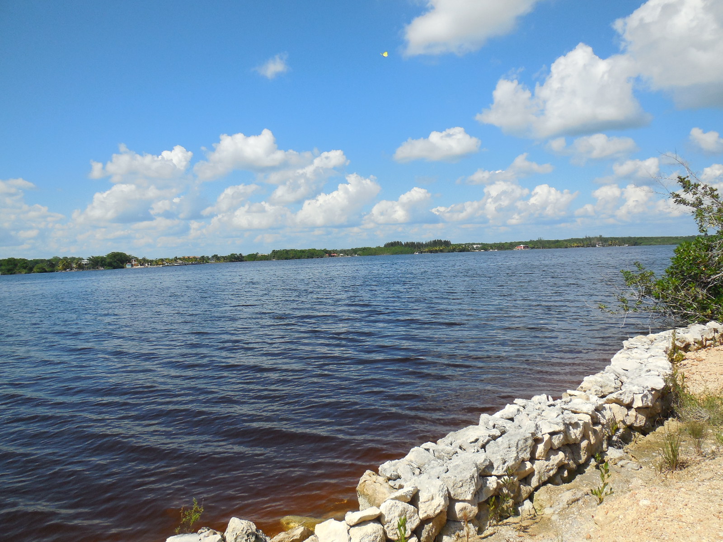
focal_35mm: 25
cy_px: 271
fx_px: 522
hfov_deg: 69.4
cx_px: 362
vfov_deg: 54.9
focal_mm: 4.5
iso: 125
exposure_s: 1/640
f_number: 6.2
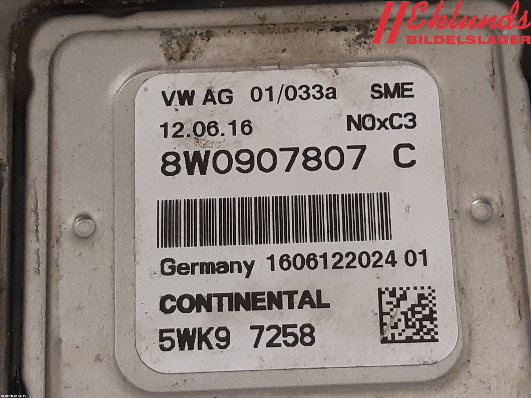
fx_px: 399
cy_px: 199
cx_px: 266
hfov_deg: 67.3
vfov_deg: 53.1
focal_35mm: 26
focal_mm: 3.93
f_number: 1.7
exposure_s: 1/50
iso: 200
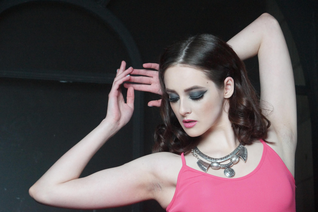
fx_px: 994
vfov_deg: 12.2
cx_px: 159
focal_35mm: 112
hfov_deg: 18.2
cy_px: 106
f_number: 5.6
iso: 3200
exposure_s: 1/125
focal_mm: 75
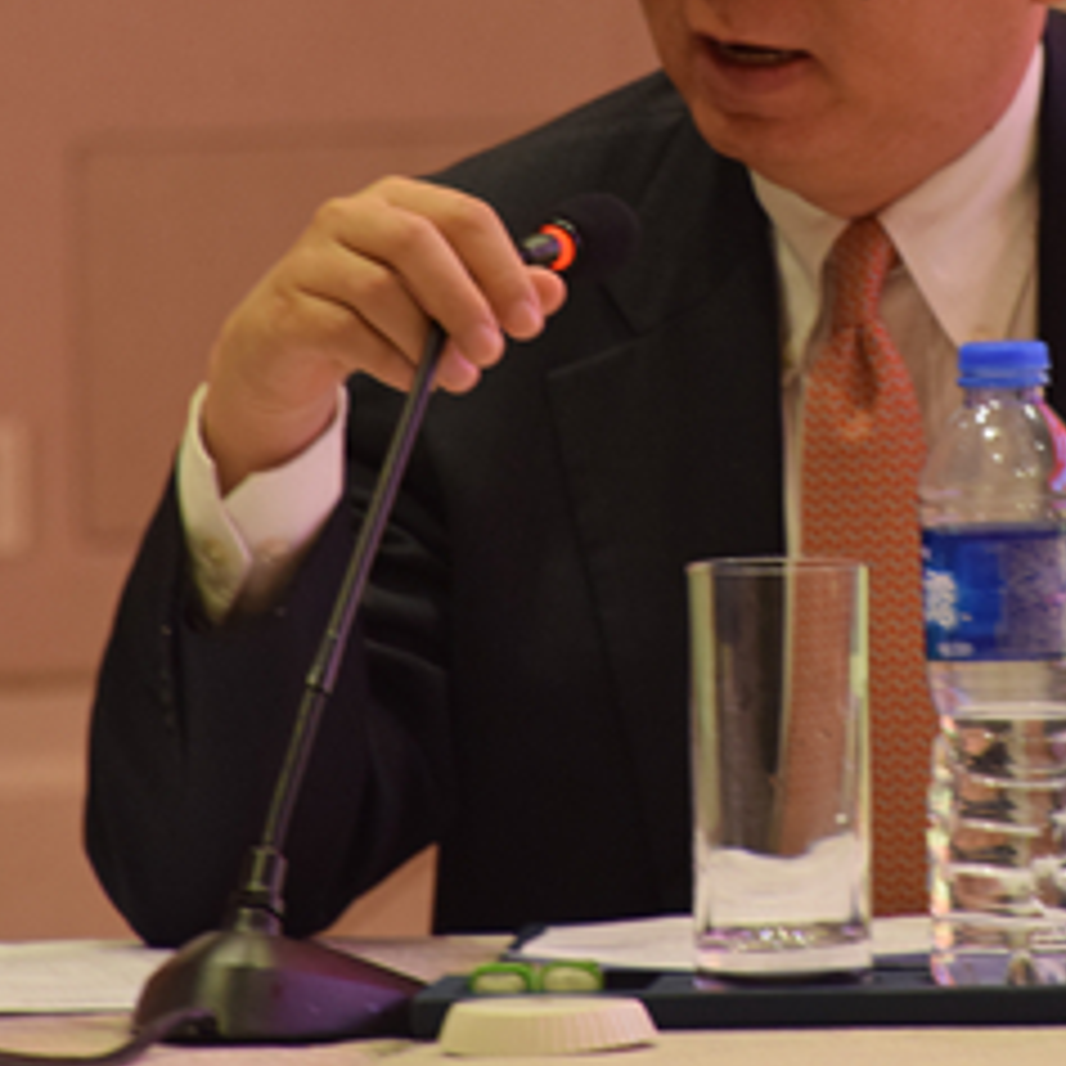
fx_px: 20768
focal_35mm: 596
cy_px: 187
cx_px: 814
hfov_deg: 2.9
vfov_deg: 2.9
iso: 800
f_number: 6.3
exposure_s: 1/40
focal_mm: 185
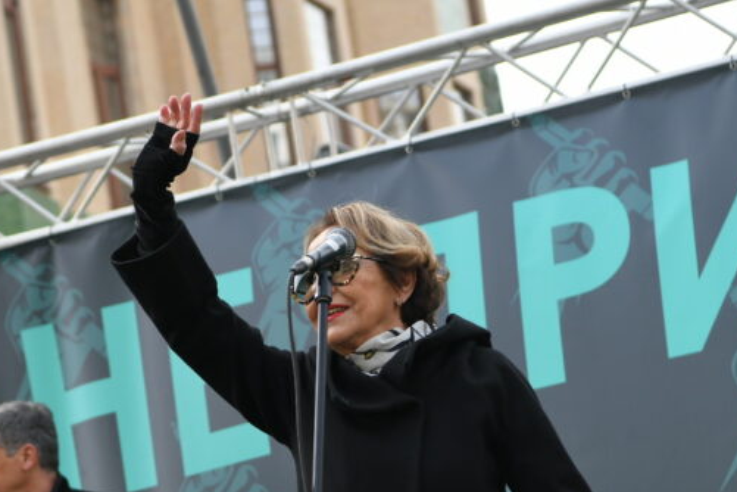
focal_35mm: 143
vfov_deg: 9.6
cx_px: 403
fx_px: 2927
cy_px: 421
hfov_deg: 14.3
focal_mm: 70
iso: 500
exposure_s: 1/1000
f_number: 4
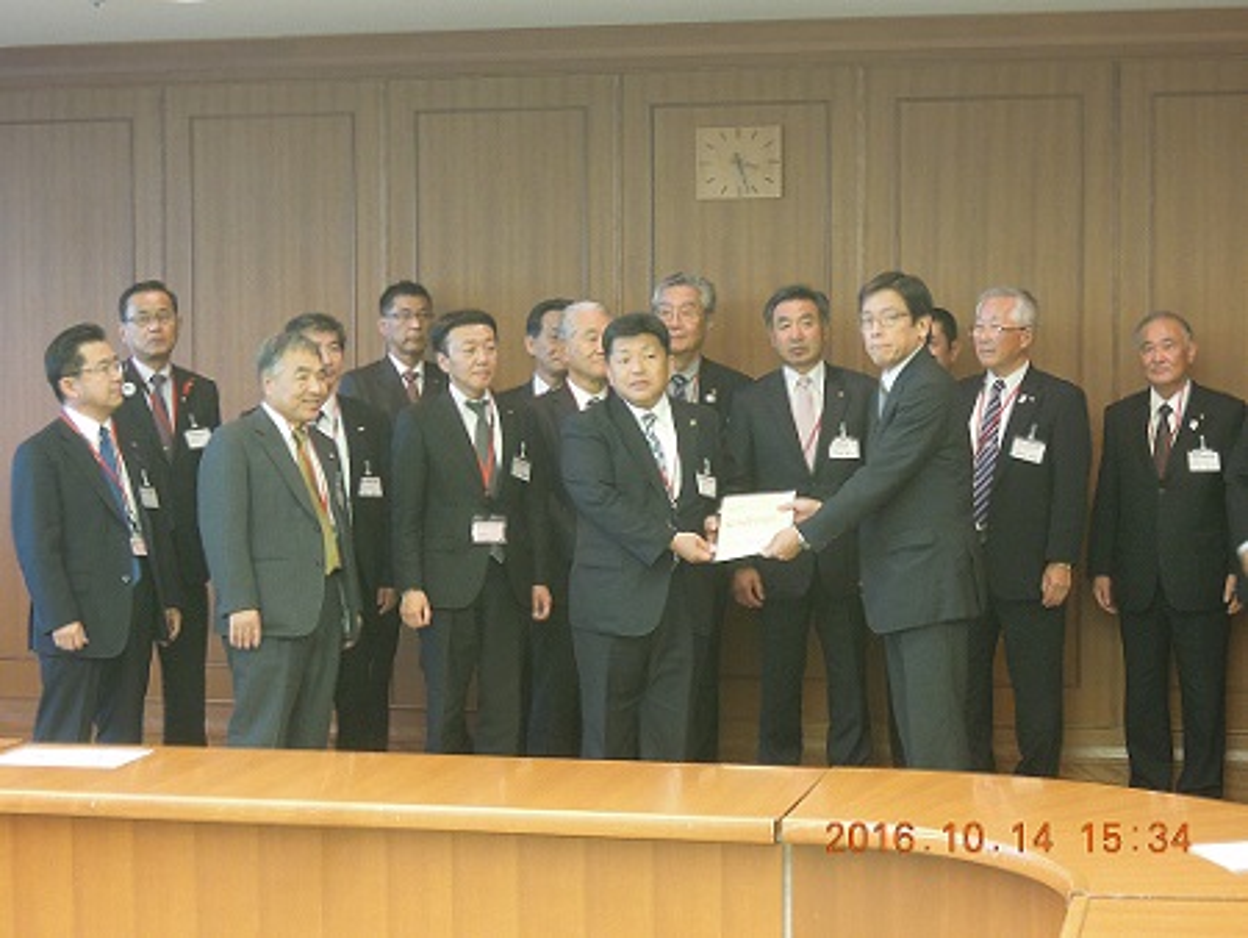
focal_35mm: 77
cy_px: 469
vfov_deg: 19.2
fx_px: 2778
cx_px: 624
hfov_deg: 25.3
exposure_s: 1/25
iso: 640
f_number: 4.7
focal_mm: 13.8
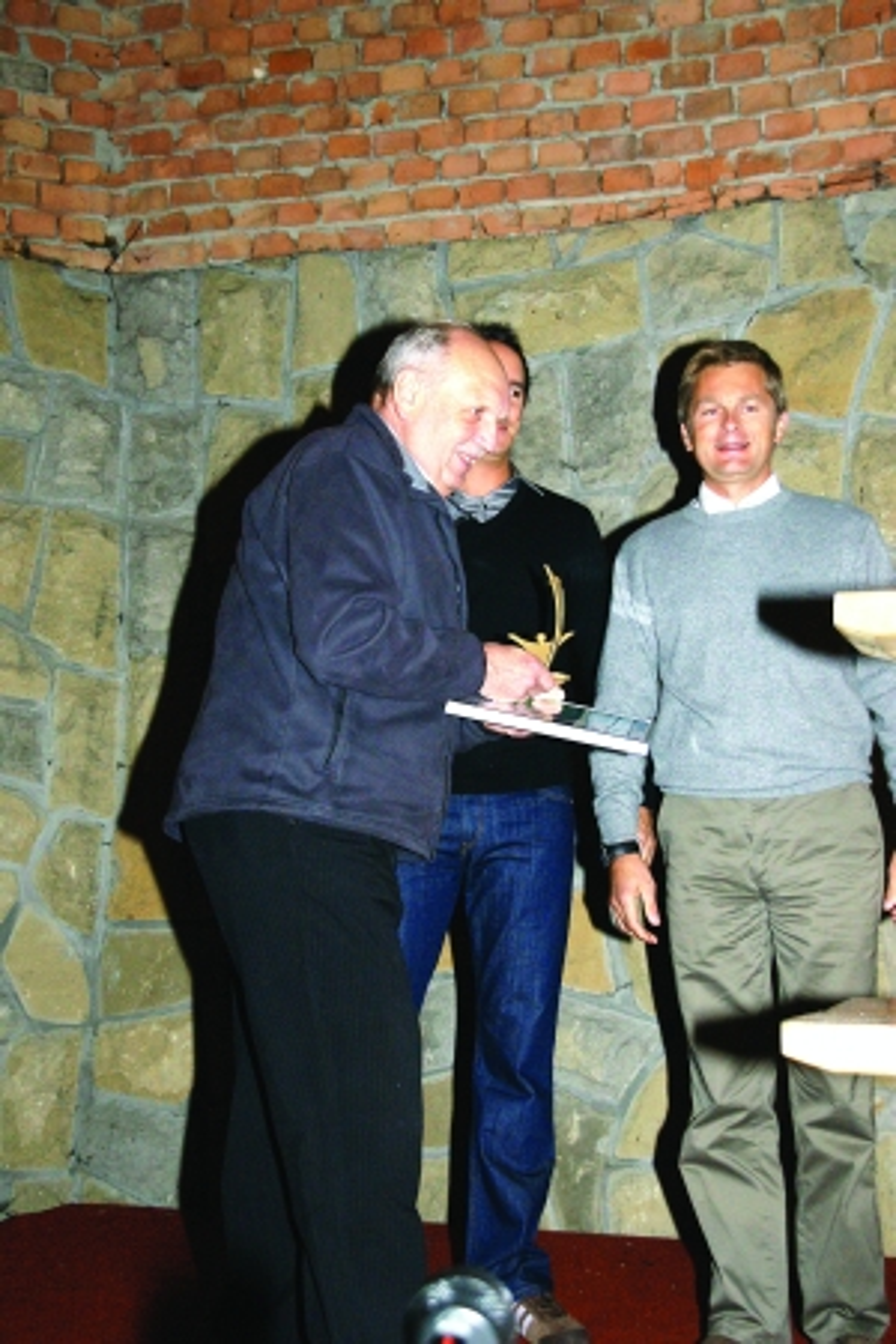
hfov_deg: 25.8
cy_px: 672
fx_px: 1960
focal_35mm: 52
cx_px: 448
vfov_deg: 37.9
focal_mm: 35
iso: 800
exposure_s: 1/60
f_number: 5.6
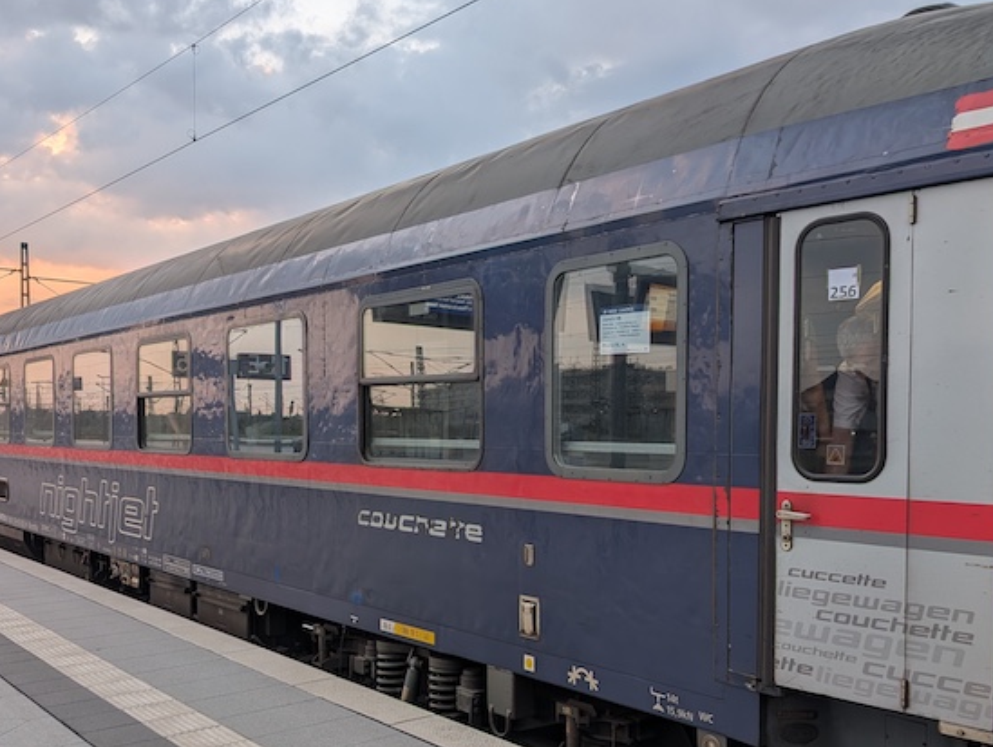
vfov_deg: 40.5
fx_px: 1005
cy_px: 467
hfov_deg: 52.6
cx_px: 488
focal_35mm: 35
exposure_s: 1/88.1
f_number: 1.68
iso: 19
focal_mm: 6.9
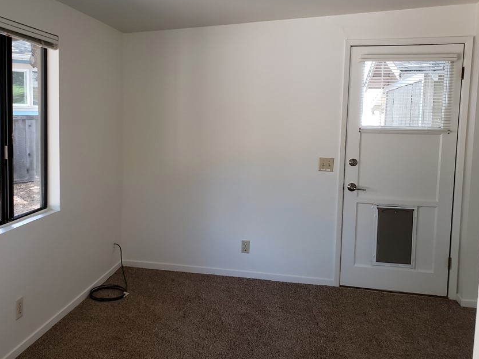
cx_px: 192
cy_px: 157
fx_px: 443
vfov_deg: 44.1
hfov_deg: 56.4
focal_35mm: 32
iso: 200
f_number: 2.4
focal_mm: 4.3
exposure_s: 1/60
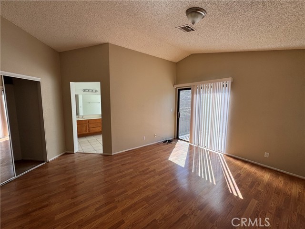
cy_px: 114
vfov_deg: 85.7
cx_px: 152
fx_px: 123
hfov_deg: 102.1
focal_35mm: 14
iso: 40
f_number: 2.2
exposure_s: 1/154
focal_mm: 2.22
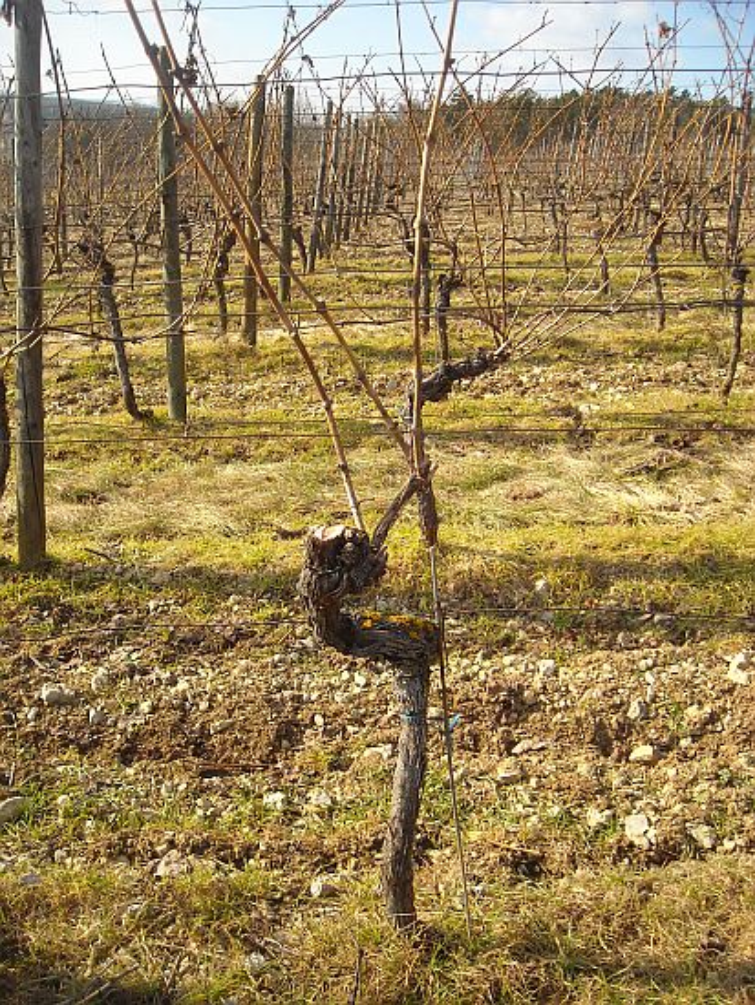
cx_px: 378
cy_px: 502
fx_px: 1017
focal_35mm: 35
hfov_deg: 40.7
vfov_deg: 52.6
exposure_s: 1/478
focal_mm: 5.7
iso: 64
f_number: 2.8
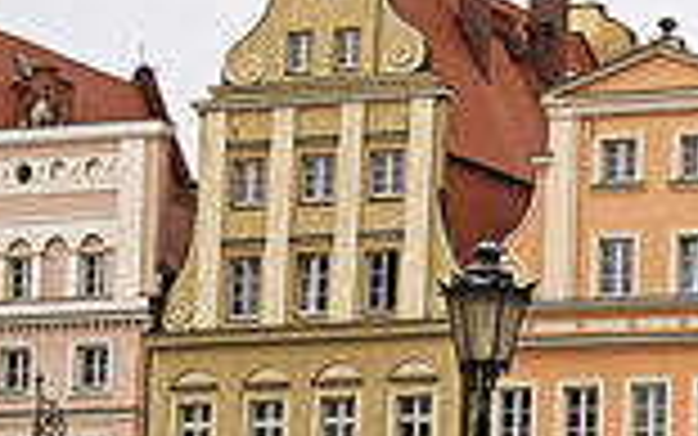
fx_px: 3007
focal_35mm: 158
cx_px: 1207
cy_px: 445
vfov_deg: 8.3
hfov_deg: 12.3
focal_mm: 40
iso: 250
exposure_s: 1/320
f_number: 8
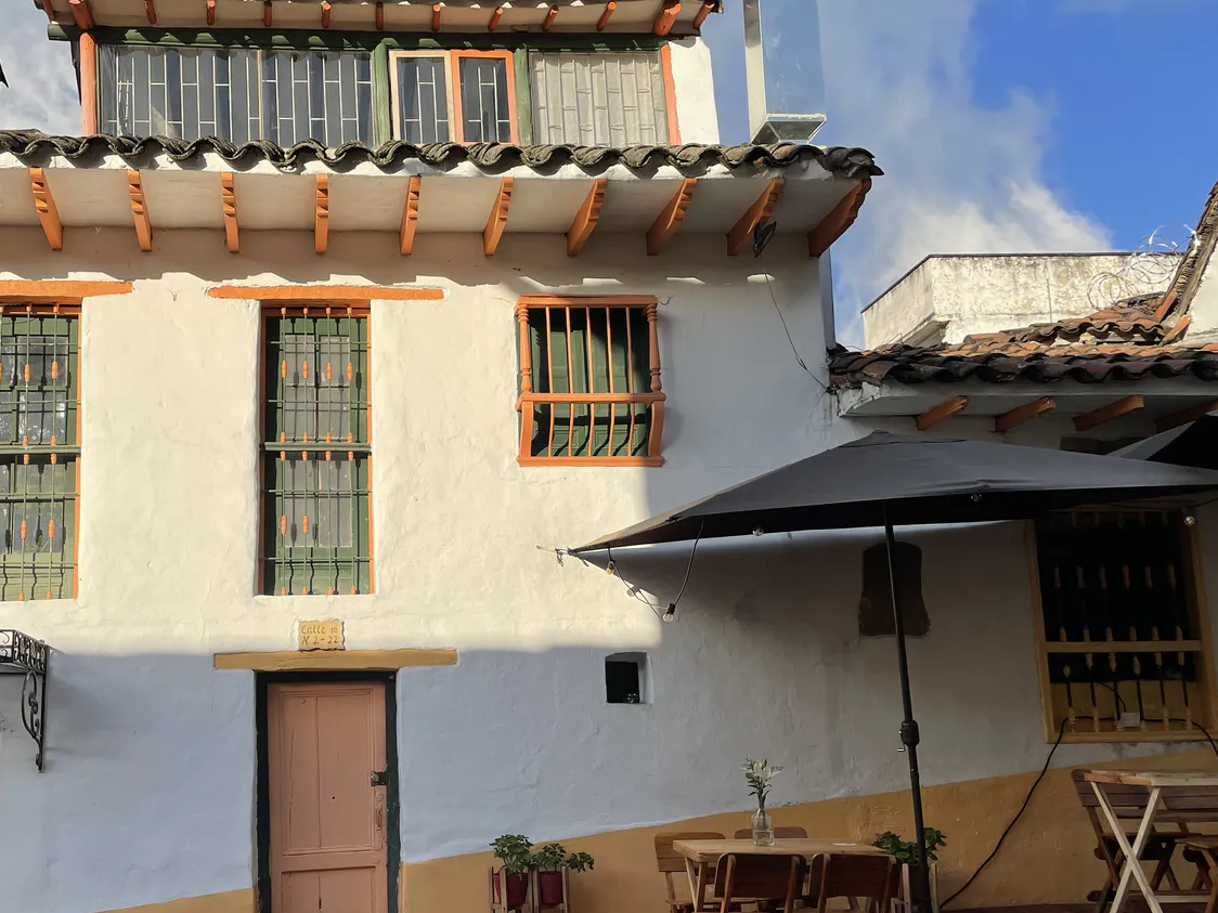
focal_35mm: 37
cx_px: 446
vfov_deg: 38.5
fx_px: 1302
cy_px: 538
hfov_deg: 49.6
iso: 32
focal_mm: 4.2
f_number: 1.6
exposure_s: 1/3731
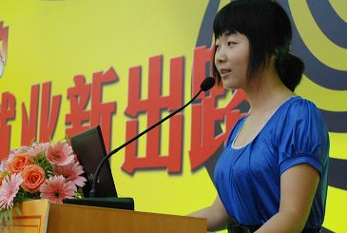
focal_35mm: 79
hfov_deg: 25.6
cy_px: 139
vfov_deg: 17.3
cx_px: 171
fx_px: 763
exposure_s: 1/30
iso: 640
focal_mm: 32
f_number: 4.2
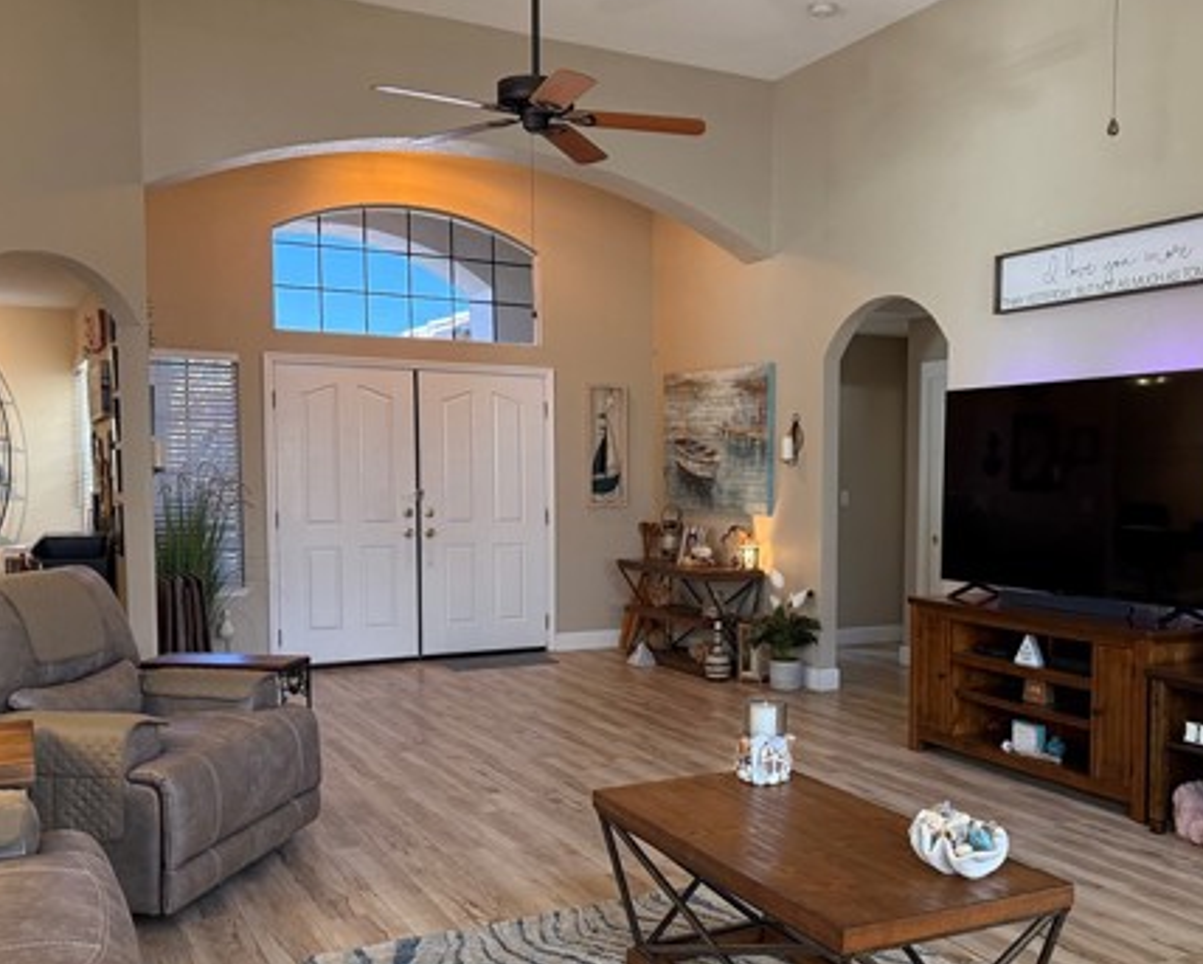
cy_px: 562
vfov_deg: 42.1
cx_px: 784
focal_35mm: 35
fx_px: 1247
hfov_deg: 50.7
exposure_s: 1/60
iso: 400
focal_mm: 6.76
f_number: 1.78
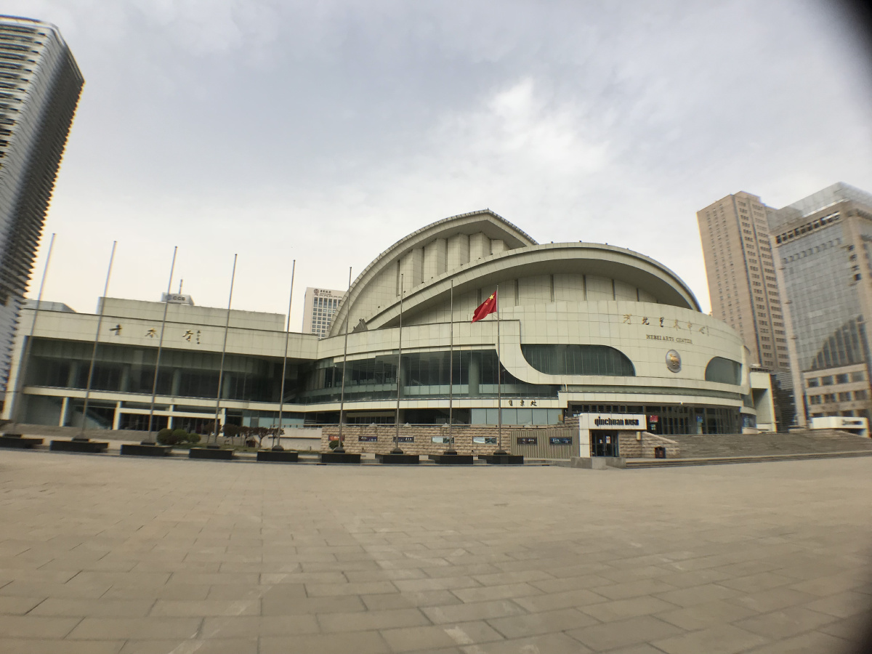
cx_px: 436
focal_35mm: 28
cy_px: 327
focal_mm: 3.99
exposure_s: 1/2227
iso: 20
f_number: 1.8
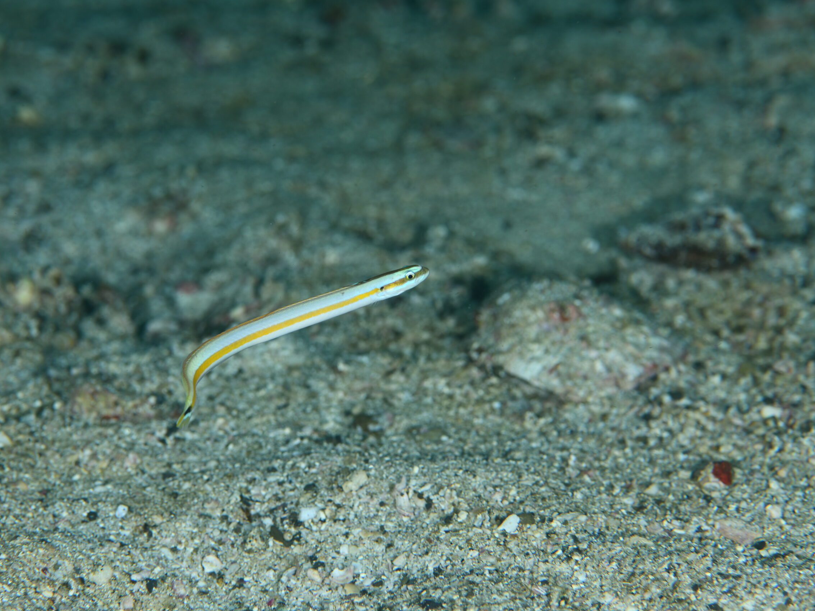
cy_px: 306
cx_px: 357
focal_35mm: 114
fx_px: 2684
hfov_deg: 17.3
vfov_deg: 13.0
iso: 100
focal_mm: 105
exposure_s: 1/250
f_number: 9
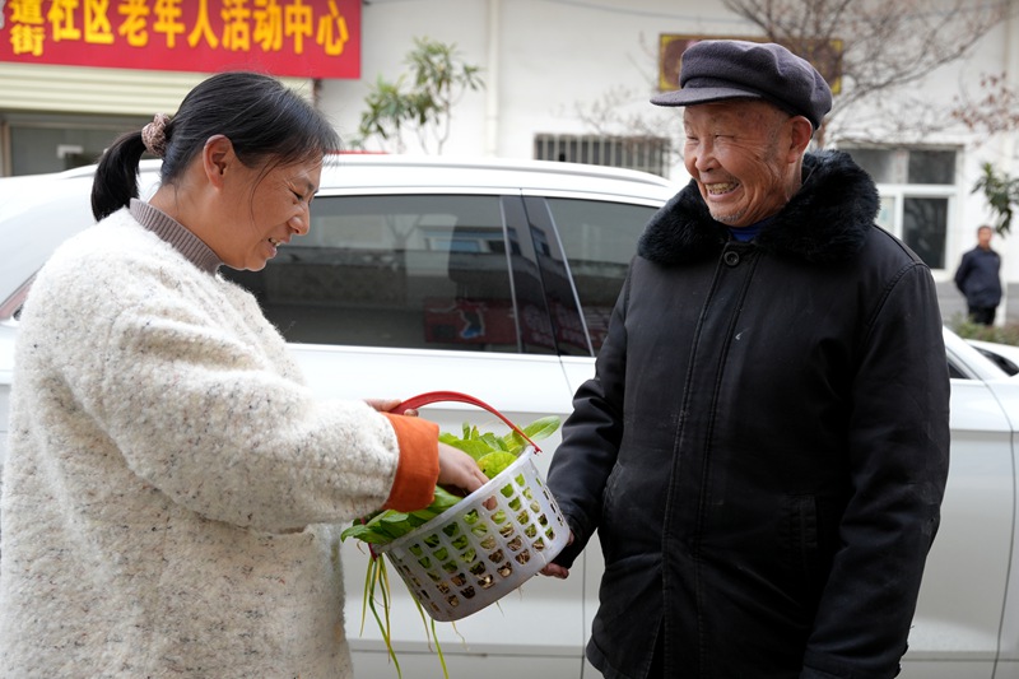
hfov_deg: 51.8
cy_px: 340
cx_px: 510
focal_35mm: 37
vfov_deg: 35.8
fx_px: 1050
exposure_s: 1/160
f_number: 4
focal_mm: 37.1
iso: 320
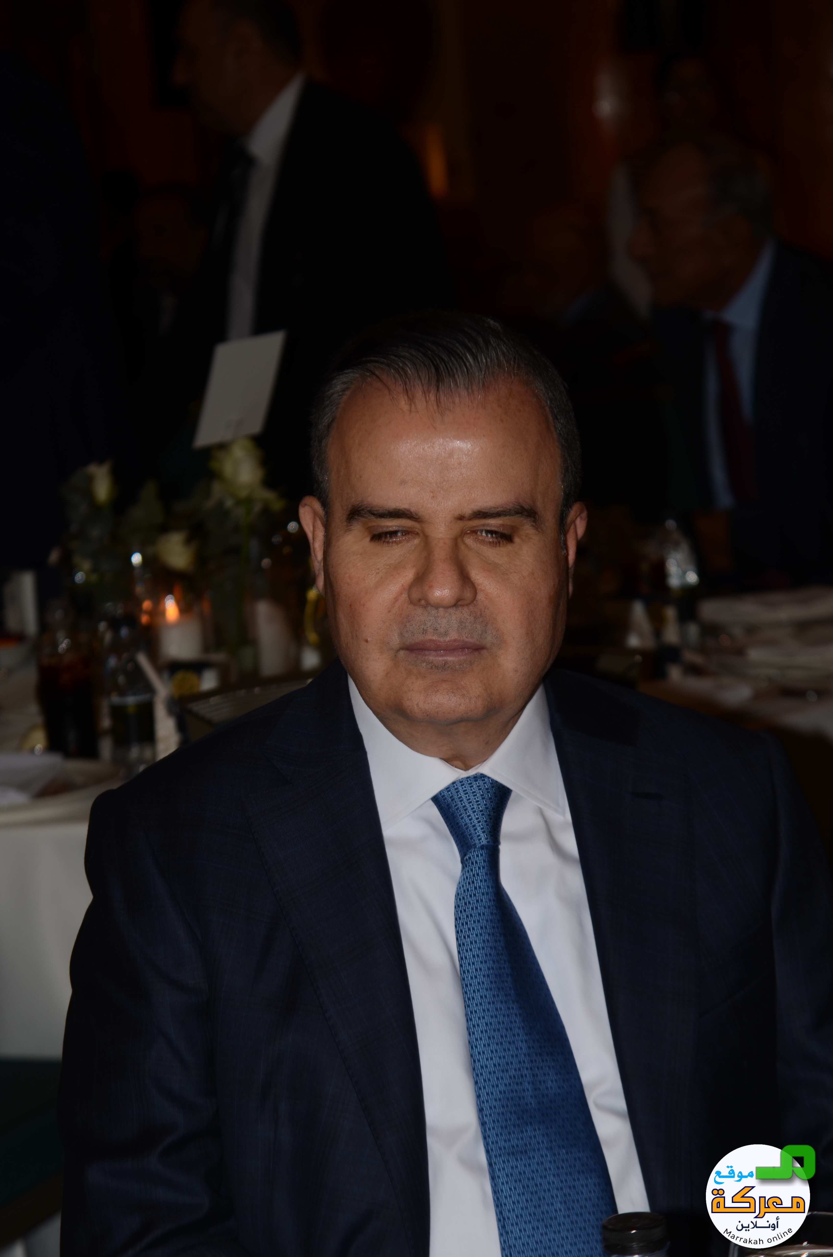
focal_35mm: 105
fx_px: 3661
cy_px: 628
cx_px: 416
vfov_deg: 19.5
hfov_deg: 13.0
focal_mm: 70
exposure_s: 1/250
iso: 100
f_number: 4.5
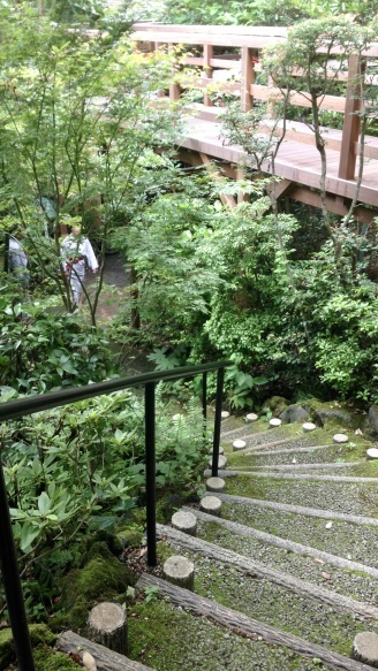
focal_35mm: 37
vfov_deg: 54.0
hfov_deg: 31.9
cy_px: 330
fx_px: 659
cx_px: 157
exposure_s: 1/20
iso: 50
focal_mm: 4.12
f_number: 2.4
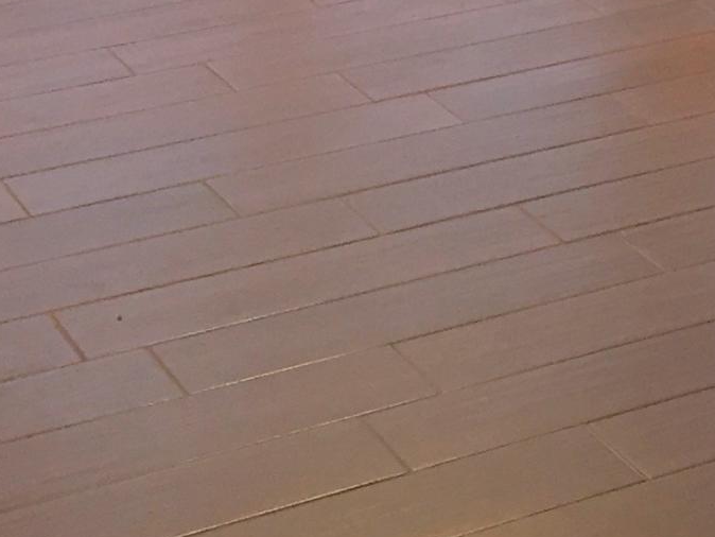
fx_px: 2665
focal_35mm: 129
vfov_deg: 11.0
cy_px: -309
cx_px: 804
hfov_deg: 14.9
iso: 100
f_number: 2.2
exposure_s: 1/30
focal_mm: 4.15
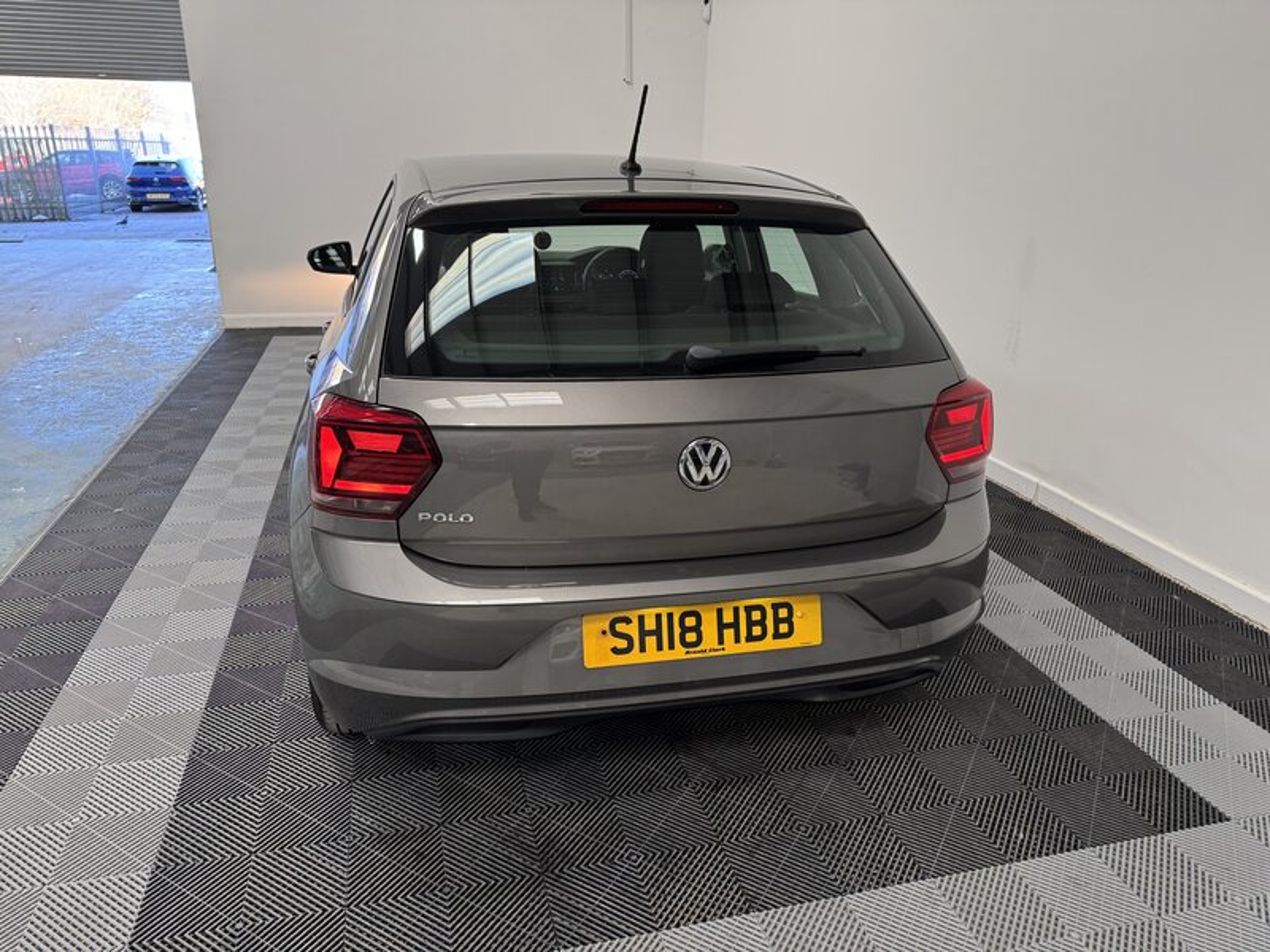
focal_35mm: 24
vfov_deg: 56.8
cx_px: 635
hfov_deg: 71.6
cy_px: 476
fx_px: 881
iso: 160
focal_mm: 6.76
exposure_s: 1/100
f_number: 1.78
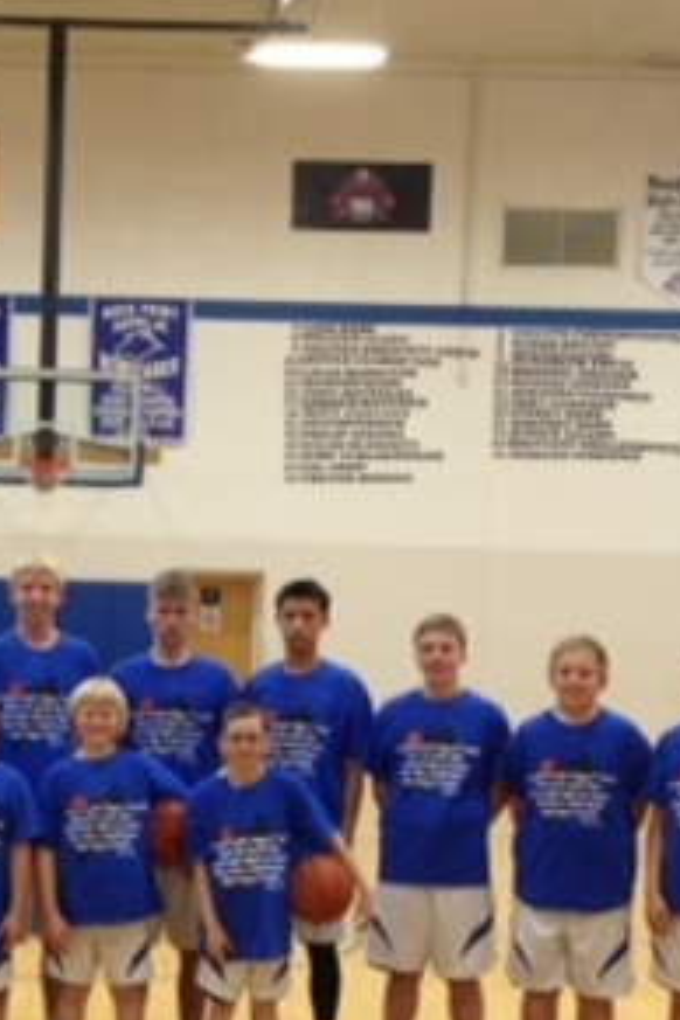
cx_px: 60
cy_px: 775
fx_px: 2408
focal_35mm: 85
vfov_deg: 23.6
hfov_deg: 15.9
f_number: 2.4
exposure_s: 1/20
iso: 64
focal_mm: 4.12
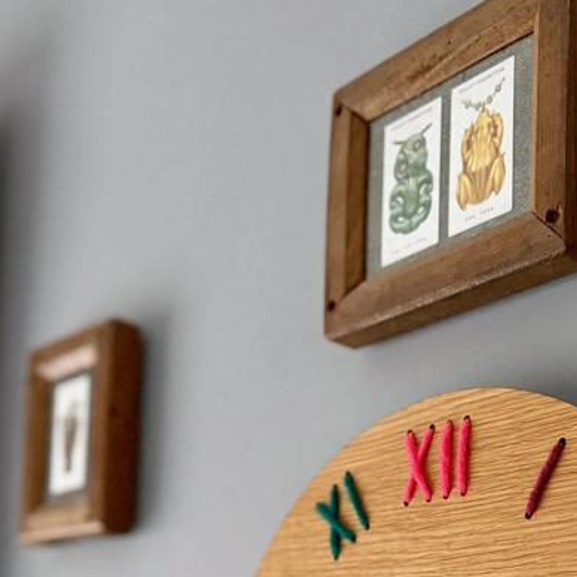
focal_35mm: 48
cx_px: 363
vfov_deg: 32.2
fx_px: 905
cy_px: 593
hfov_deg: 35.2
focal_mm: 6.76
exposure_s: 1/40
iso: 1000
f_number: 1.78
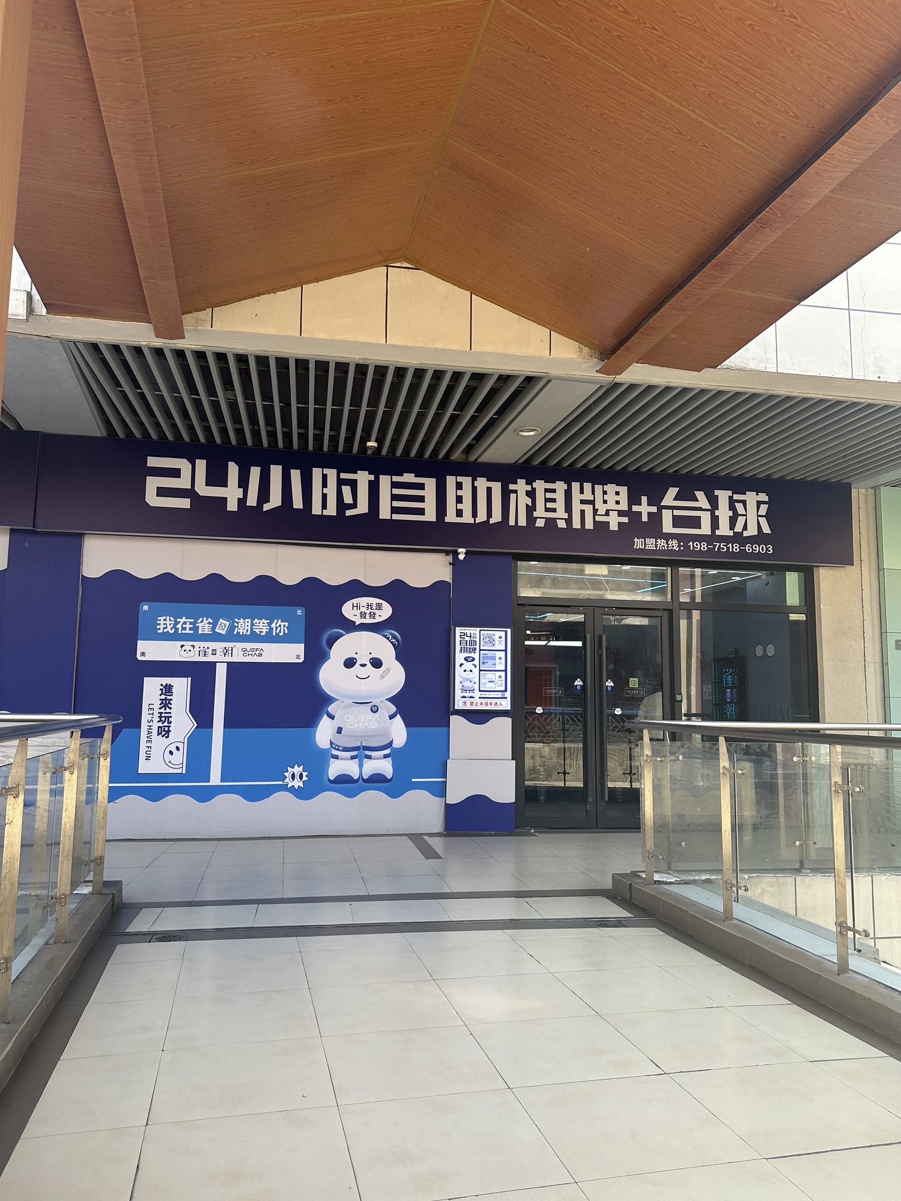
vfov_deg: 71.6
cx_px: 450
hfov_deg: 56.8
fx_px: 833
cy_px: 600
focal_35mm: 24
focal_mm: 6.86
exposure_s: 1/680
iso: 80
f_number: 1.78
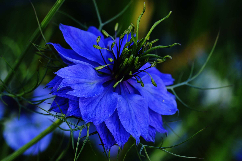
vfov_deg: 8.7
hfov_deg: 13.1
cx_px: 121
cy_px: 80
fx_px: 1056
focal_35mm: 158
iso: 320
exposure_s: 15
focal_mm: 105
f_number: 16
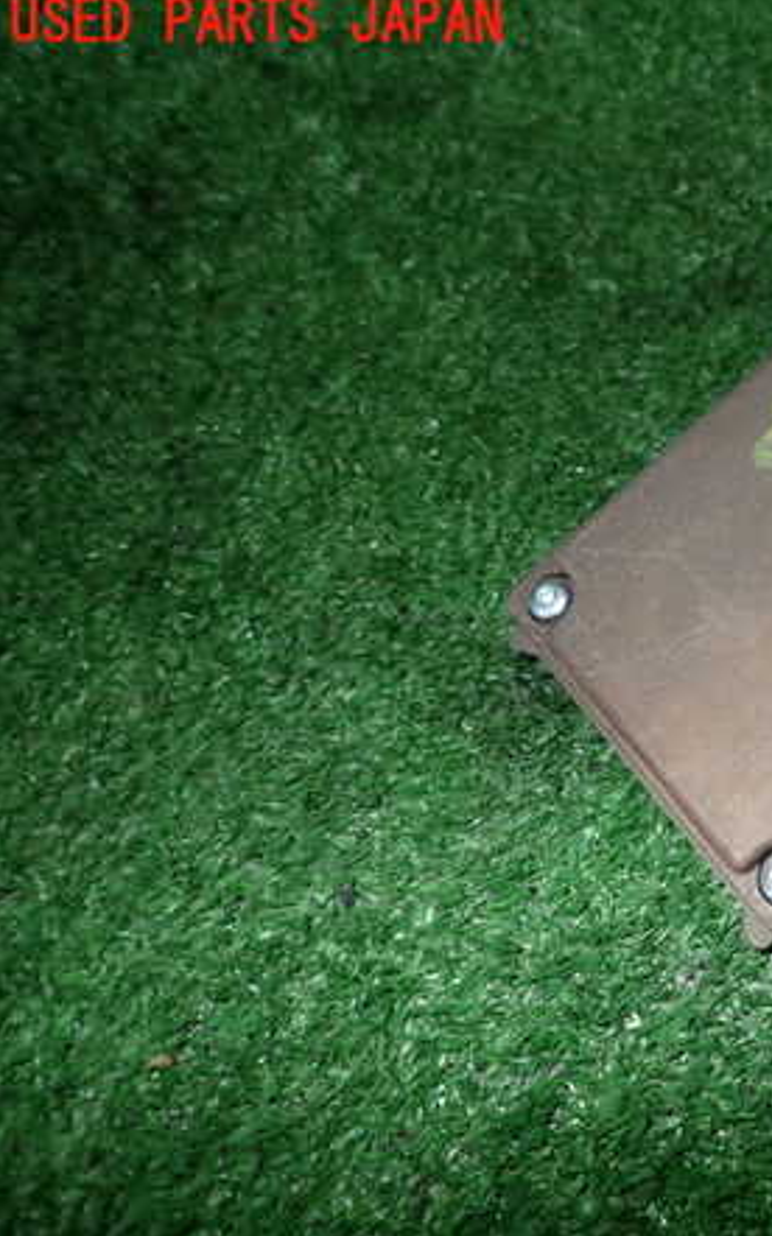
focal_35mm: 36
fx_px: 1213
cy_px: 618
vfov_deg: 54.0
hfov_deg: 31.6
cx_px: 834
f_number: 5.6
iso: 200
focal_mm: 4.5
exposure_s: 1/30
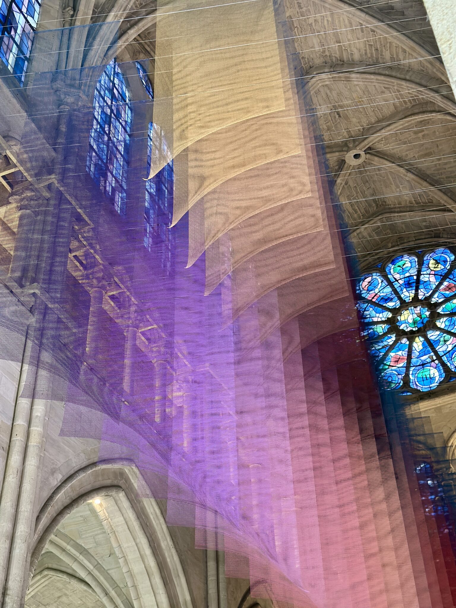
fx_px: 843
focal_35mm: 48
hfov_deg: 30.3
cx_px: 228
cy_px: 304
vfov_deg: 39.7
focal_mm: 6.86
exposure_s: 1/33
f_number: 1.78
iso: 320
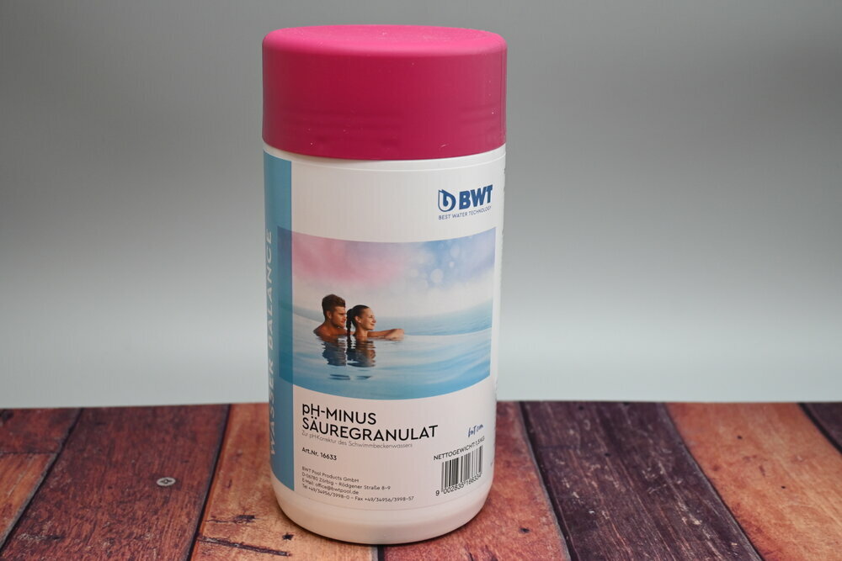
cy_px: 280
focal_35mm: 46
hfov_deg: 43.0
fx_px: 1070
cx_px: 421
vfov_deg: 29.4
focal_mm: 30.5
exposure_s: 1/50
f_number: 4.8
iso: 500
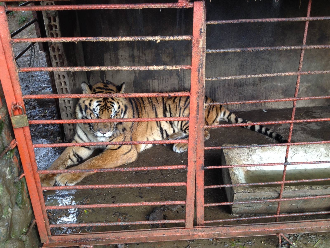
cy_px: 124
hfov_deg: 52.6
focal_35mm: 35
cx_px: 165
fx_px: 334
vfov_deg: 40.7
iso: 50
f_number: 2.4
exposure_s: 1/60
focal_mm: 4.28
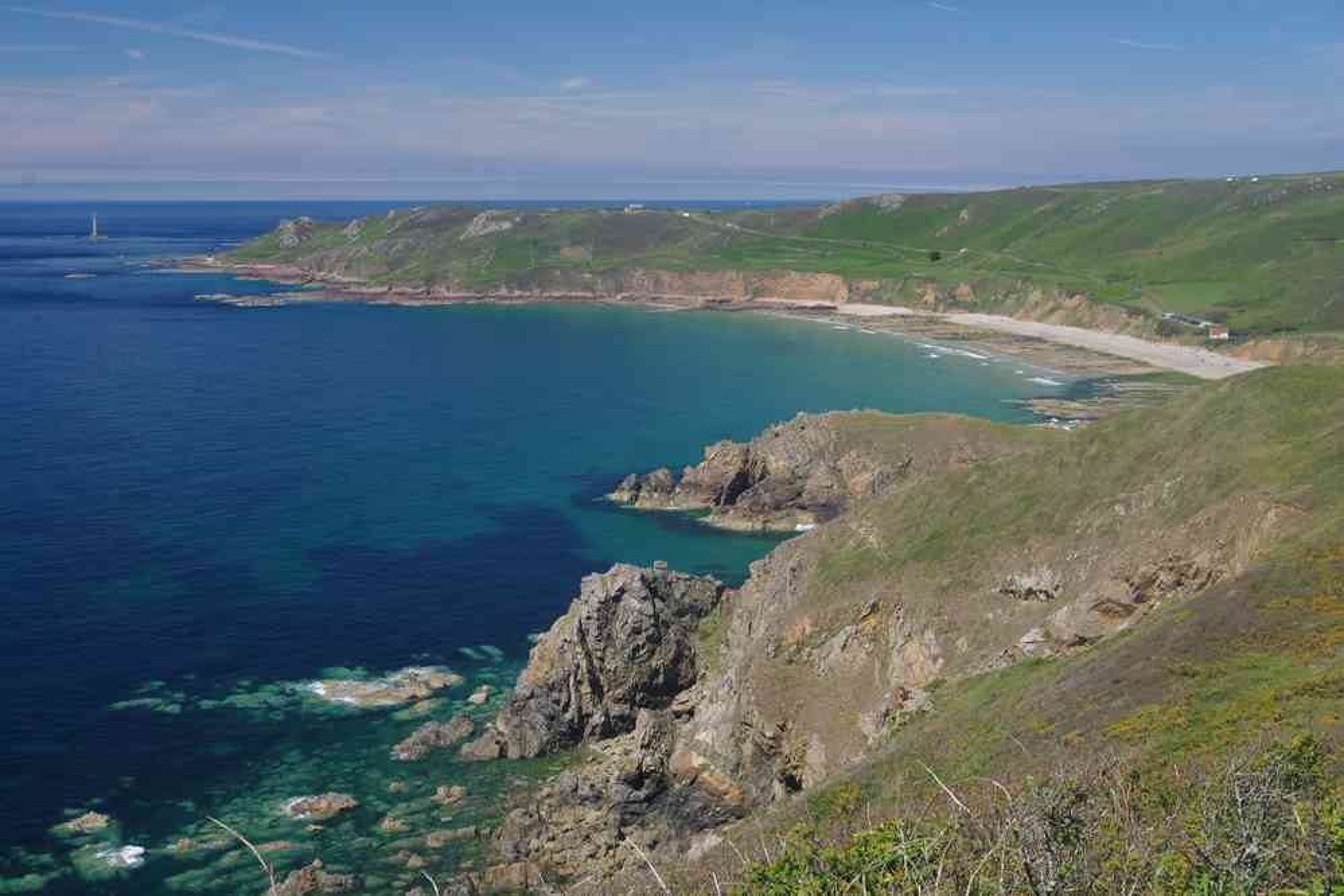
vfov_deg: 25.8
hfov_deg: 37.9
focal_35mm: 52
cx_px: 672
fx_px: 1960
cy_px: 448
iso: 200
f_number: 11
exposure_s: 1/80
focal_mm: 35
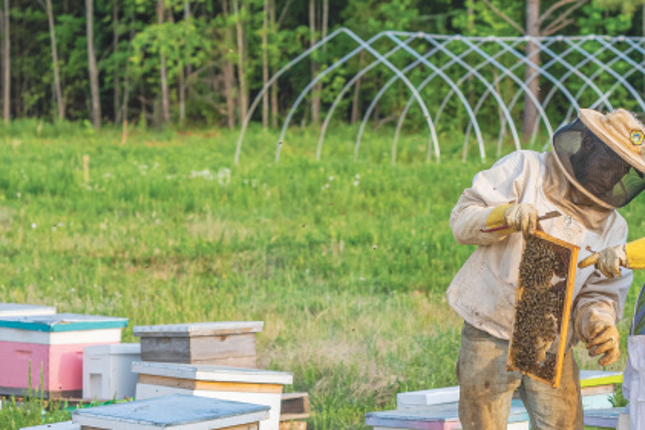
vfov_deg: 7.7
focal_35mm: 178
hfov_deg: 11.5
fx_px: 3190
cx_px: 442
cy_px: 323
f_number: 5.6
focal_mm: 100
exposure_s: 1/640
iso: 500
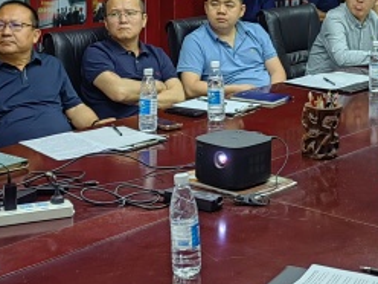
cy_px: 2
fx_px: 950
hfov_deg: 22.2
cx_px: 296
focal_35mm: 87
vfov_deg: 16.6
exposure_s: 1/33.3
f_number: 1.9
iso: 64
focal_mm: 5.52
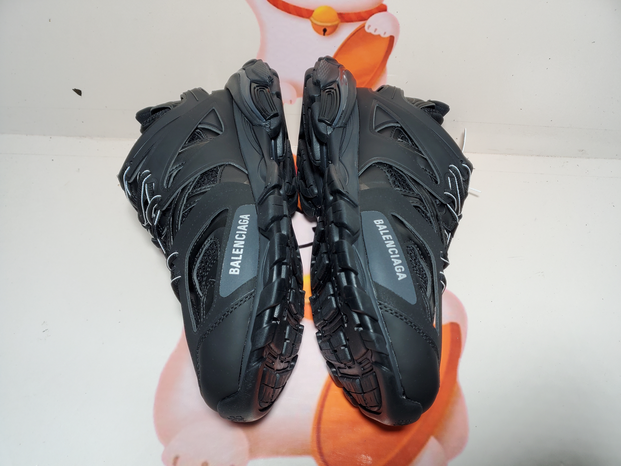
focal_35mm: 26
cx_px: 310
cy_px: 233
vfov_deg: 53.1
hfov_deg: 67.3
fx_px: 466
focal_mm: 4.3
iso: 50
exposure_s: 1/416
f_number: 1.5
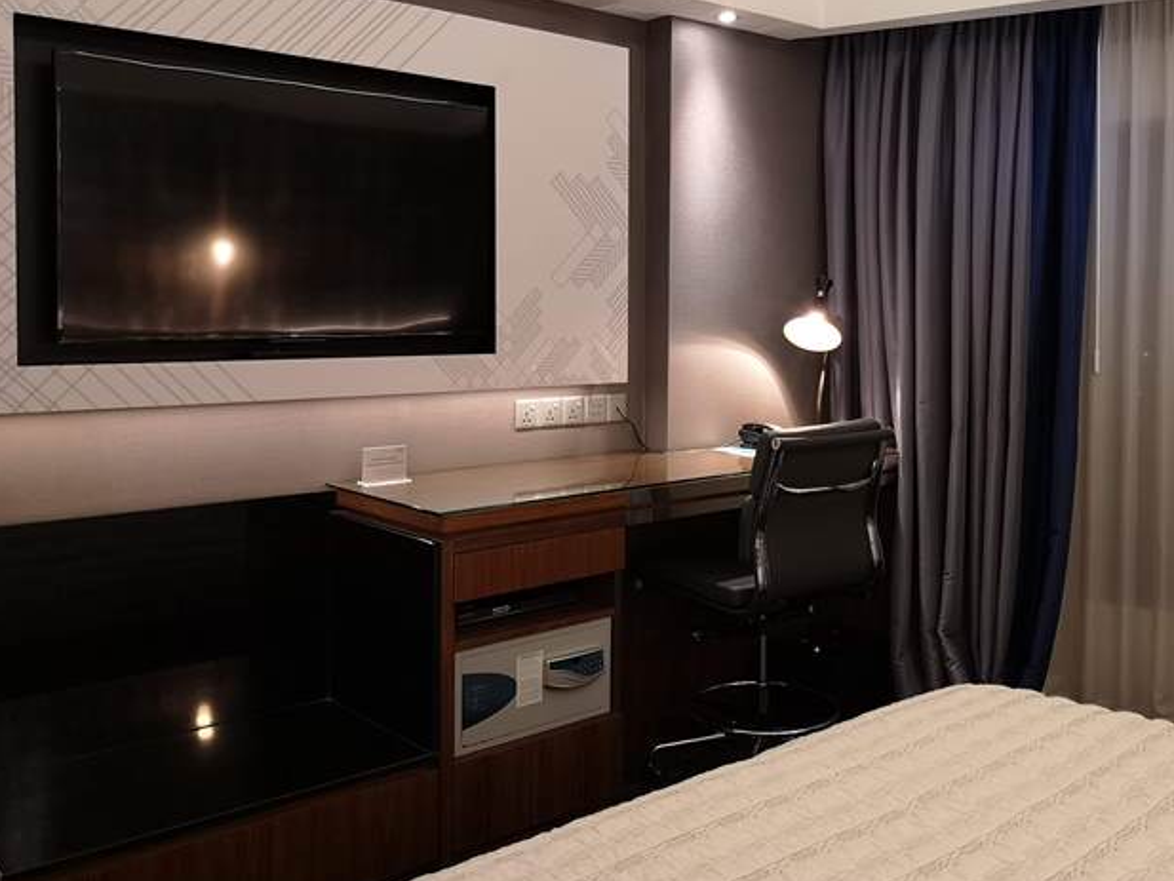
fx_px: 1187
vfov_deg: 40.5
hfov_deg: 52.3
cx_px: 691
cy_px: 348
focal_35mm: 35
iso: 200
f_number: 1.8
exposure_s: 1/33.3
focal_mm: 3.95
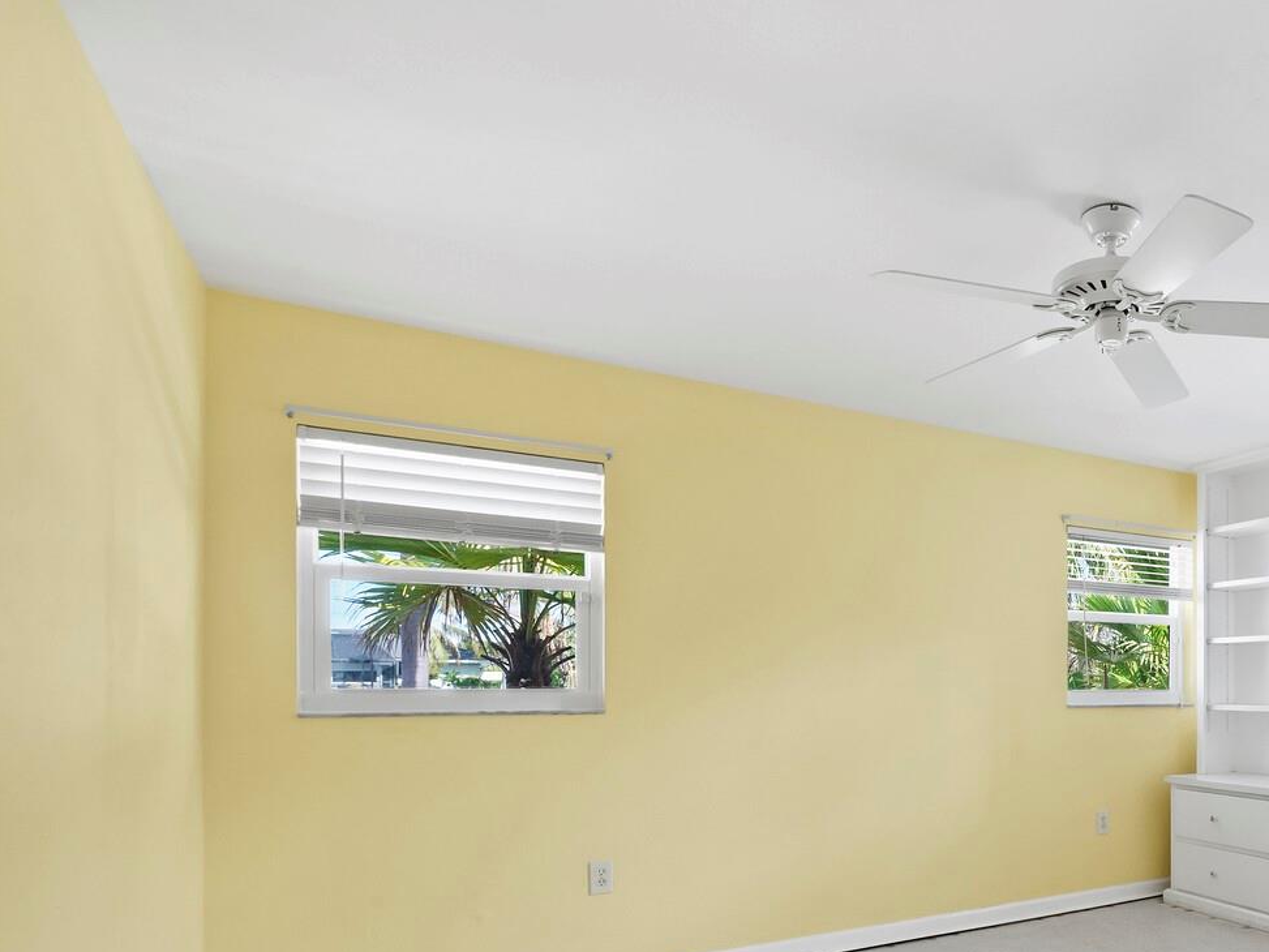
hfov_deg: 66.2
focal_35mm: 23
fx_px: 843
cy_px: 655
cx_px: 1040
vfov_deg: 57.2
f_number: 11
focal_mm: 7
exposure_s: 1/3
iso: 400
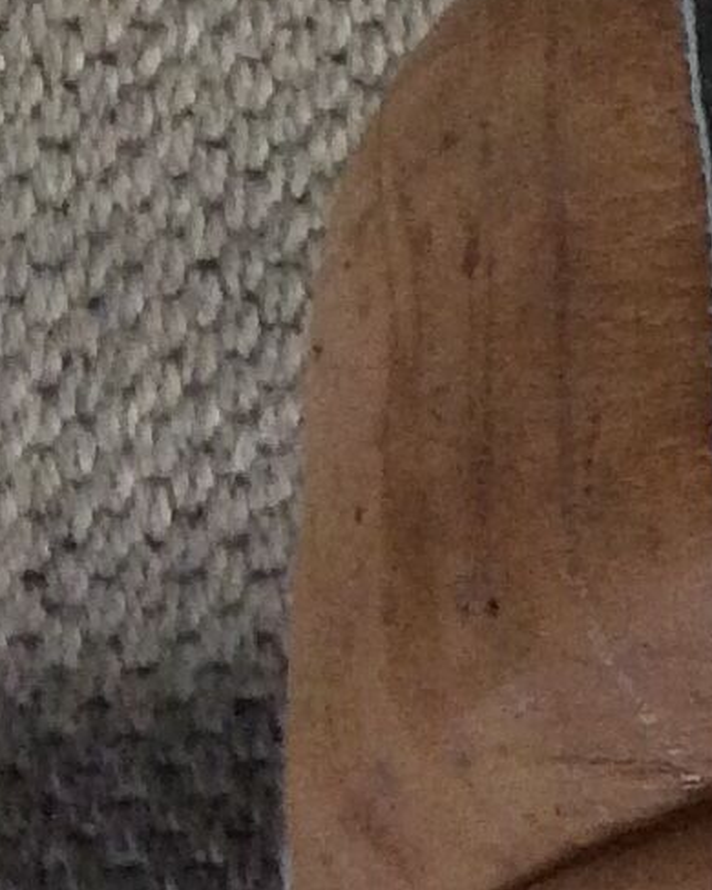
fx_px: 4370
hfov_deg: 8.3
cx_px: 1859
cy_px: 353
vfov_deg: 11.6
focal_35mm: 166
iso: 200
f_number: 2.4
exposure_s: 1/25
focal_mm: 3.3
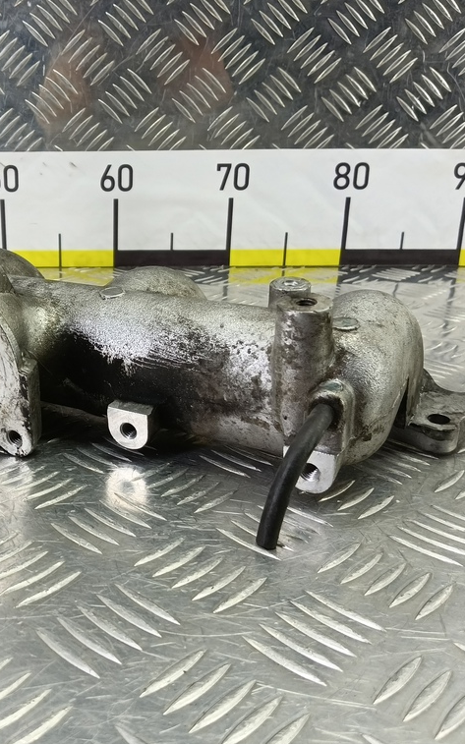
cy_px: 372
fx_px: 669
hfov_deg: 36.8
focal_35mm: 33
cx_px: 82
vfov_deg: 58.1
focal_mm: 4.11
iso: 142
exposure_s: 1/50
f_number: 1.6
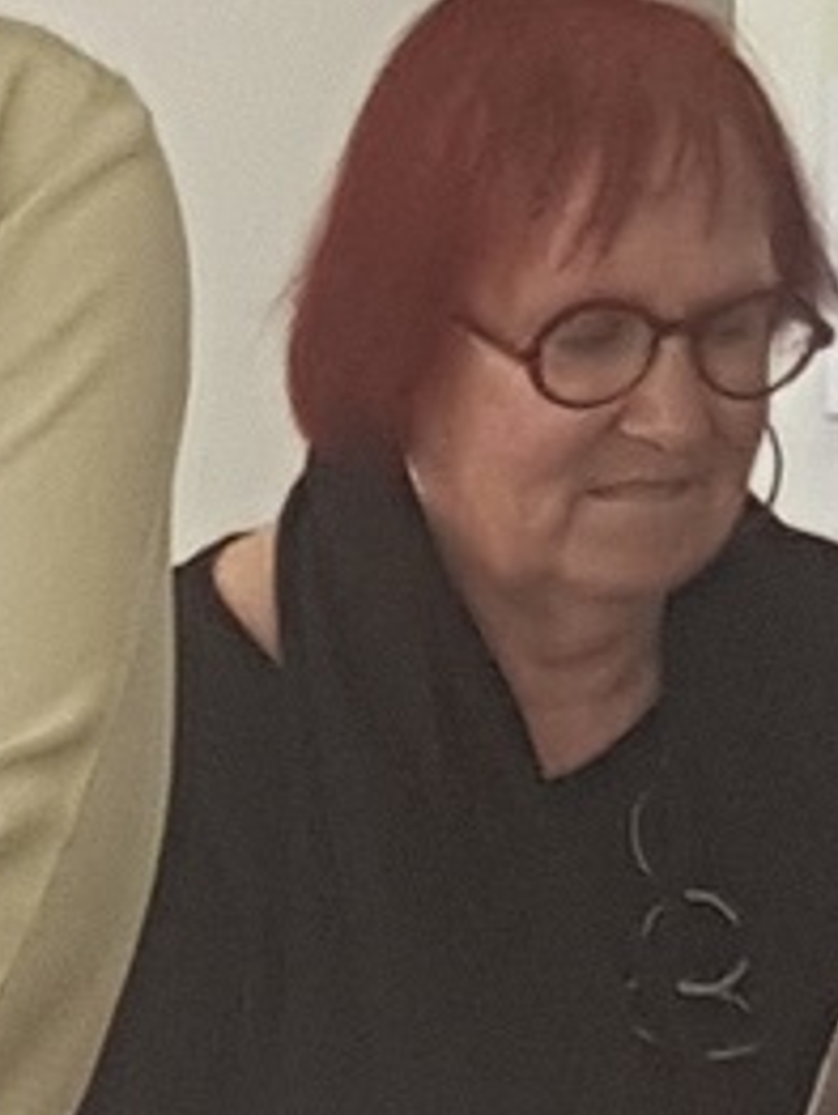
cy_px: 979
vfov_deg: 19.3
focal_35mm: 100
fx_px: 3223
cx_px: -566
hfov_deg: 13.6
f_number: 1.7
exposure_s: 1/101
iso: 40
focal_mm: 4.2
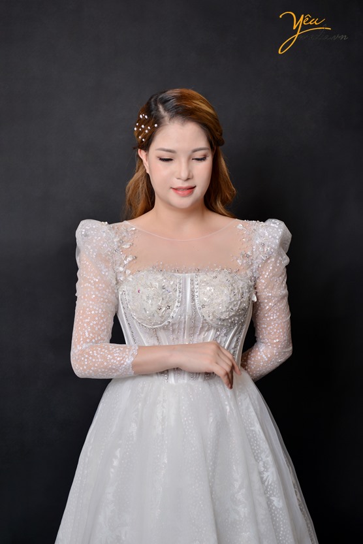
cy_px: 272
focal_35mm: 70
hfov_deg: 19.5
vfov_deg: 28.8
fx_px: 1058
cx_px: 182
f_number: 4
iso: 250
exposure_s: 1/160
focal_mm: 70
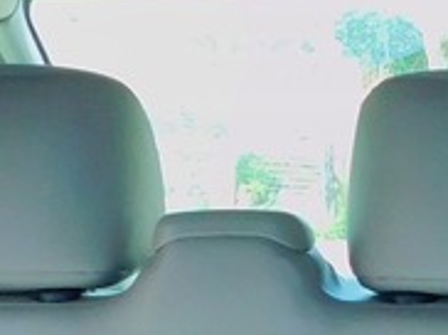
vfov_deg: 9.1
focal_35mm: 162
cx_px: 709
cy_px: 106
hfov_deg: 11.6
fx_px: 2094
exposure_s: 1/40
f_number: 3
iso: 125
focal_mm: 4
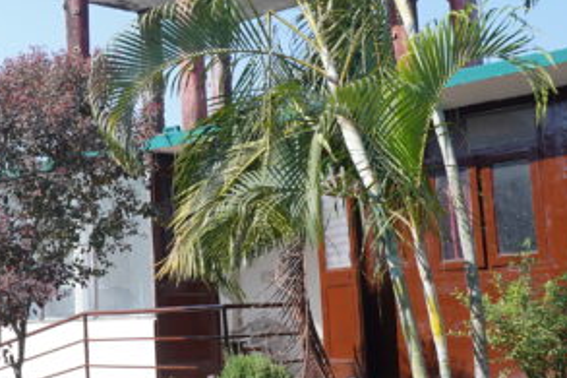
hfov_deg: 26.9
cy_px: 129
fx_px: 1102
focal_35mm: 70
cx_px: -25
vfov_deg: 19.4
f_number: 8
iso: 100
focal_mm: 20
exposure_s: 1/125
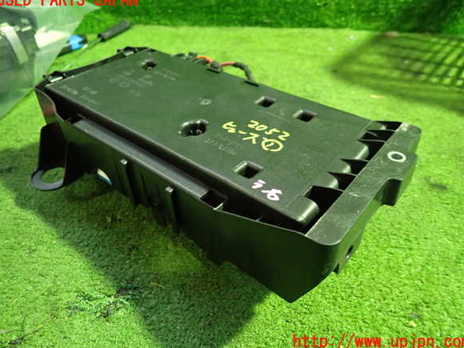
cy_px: 171
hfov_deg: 67.3
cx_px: 233
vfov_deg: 53.1
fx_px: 349
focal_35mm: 26
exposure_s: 1/30
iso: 800
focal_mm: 4.5
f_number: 2
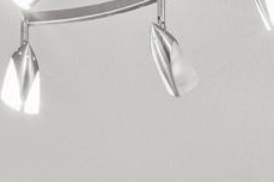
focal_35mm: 105
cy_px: 635
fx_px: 798
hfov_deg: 16.7
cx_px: 471
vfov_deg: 8.9
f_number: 8
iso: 200
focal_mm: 10
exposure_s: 1/1.67
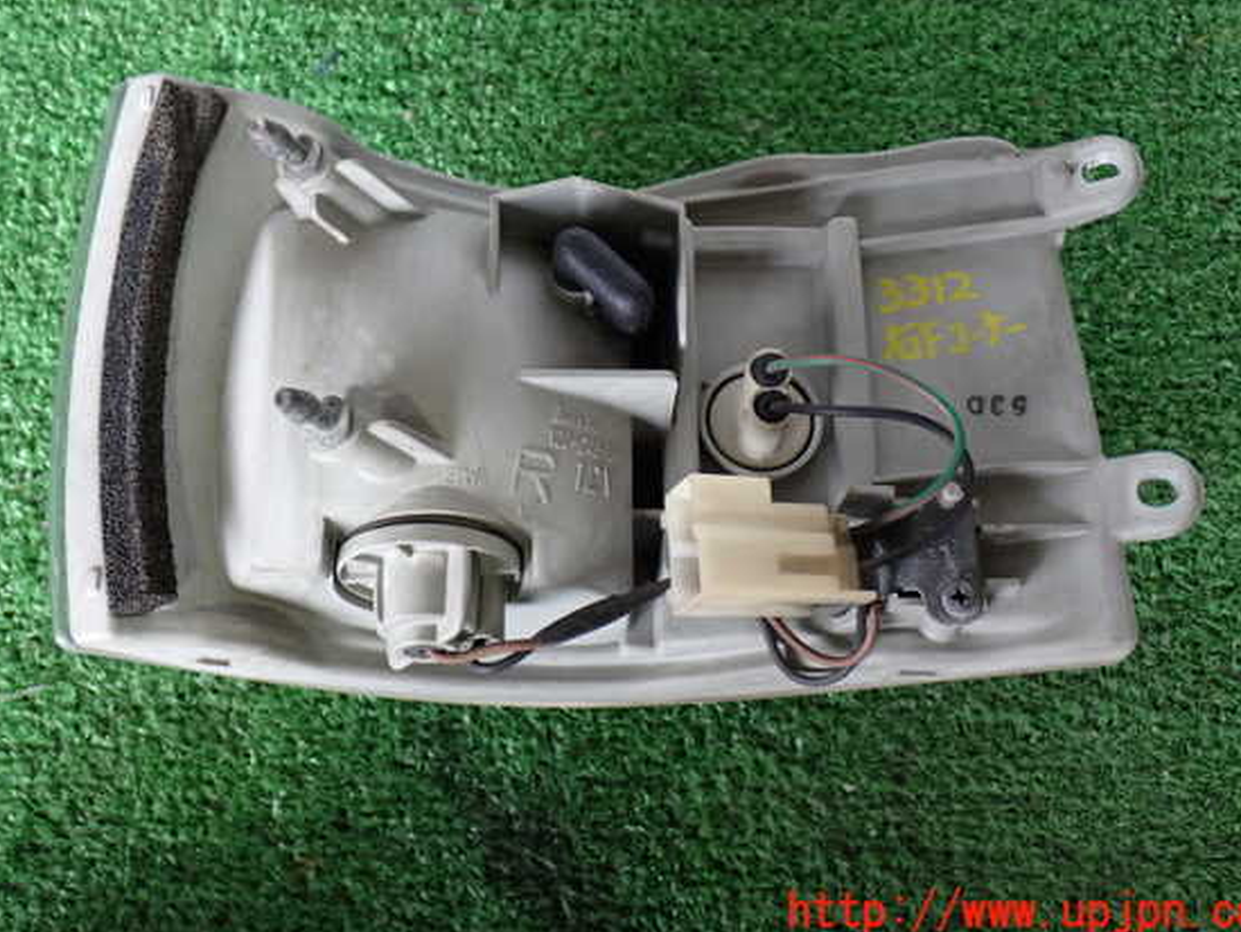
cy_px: 433
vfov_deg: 30.3
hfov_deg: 39.6
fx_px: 1722
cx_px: 620
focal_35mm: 48
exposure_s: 1/40
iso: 320
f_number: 2.9
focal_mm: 7.84
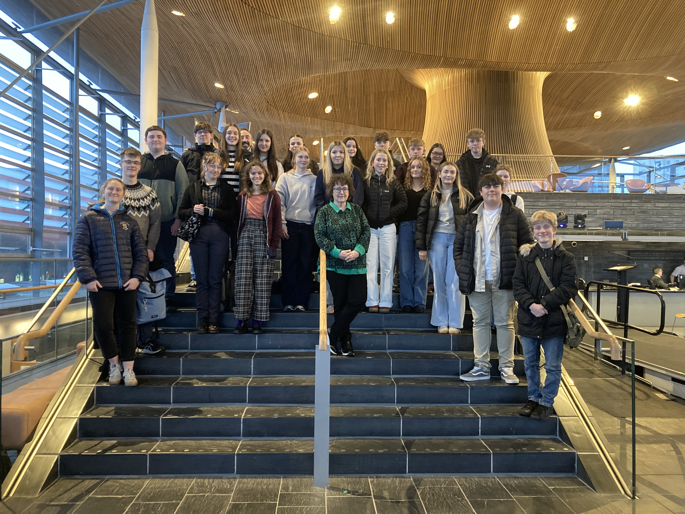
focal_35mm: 28
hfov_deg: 63.4
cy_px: 257
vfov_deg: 49.7
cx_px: 342
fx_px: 554
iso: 640
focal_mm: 3.99
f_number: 1.8
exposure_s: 1/22
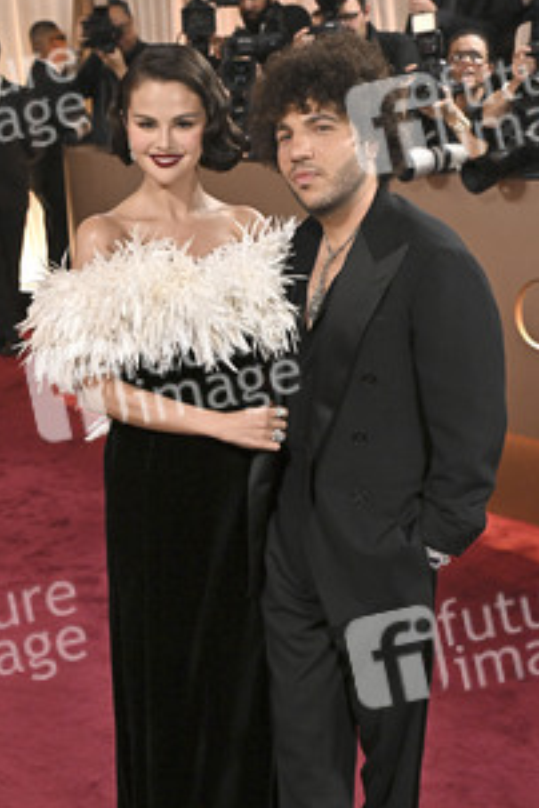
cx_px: 240
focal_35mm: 58
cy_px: 512
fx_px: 1302
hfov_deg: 23.4
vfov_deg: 34.3
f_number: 5.6
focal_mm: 44
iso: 2500
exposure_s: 1/320
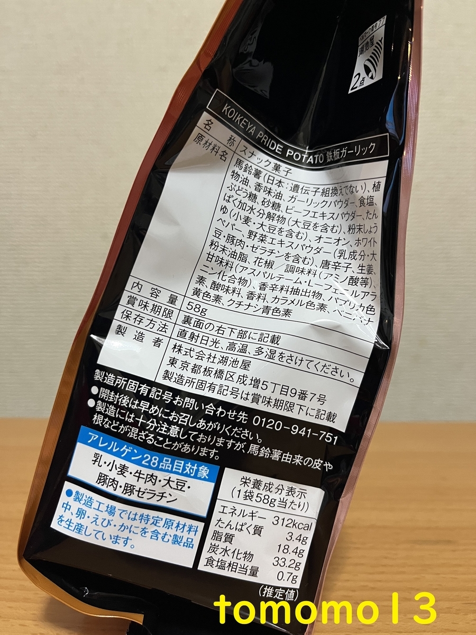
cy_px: 318
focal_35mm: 26
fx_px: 477
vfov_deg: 67.3
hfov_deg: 53.1
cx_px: 238
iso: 320
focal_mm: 5.1
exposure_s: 1/50
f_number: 1.6
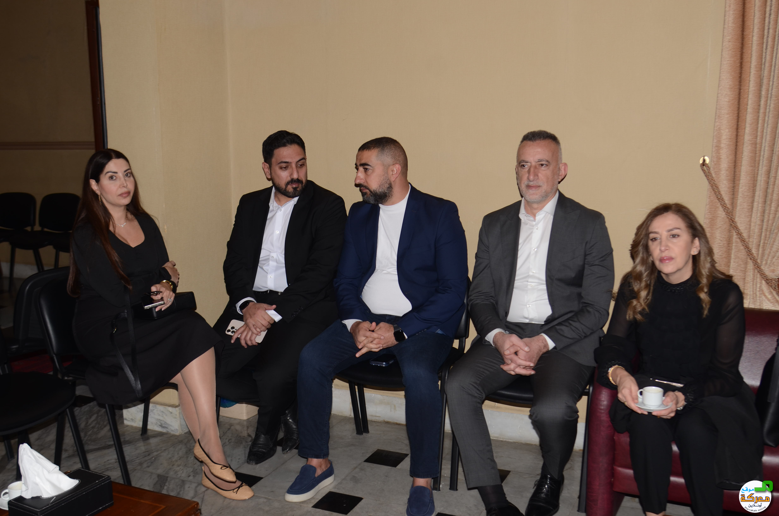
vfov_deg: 36.7
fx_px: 777
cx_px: 390
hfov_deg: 53.2
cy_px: 258
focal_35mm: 36
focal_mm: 24
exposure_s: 1/250
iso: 160
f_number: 4
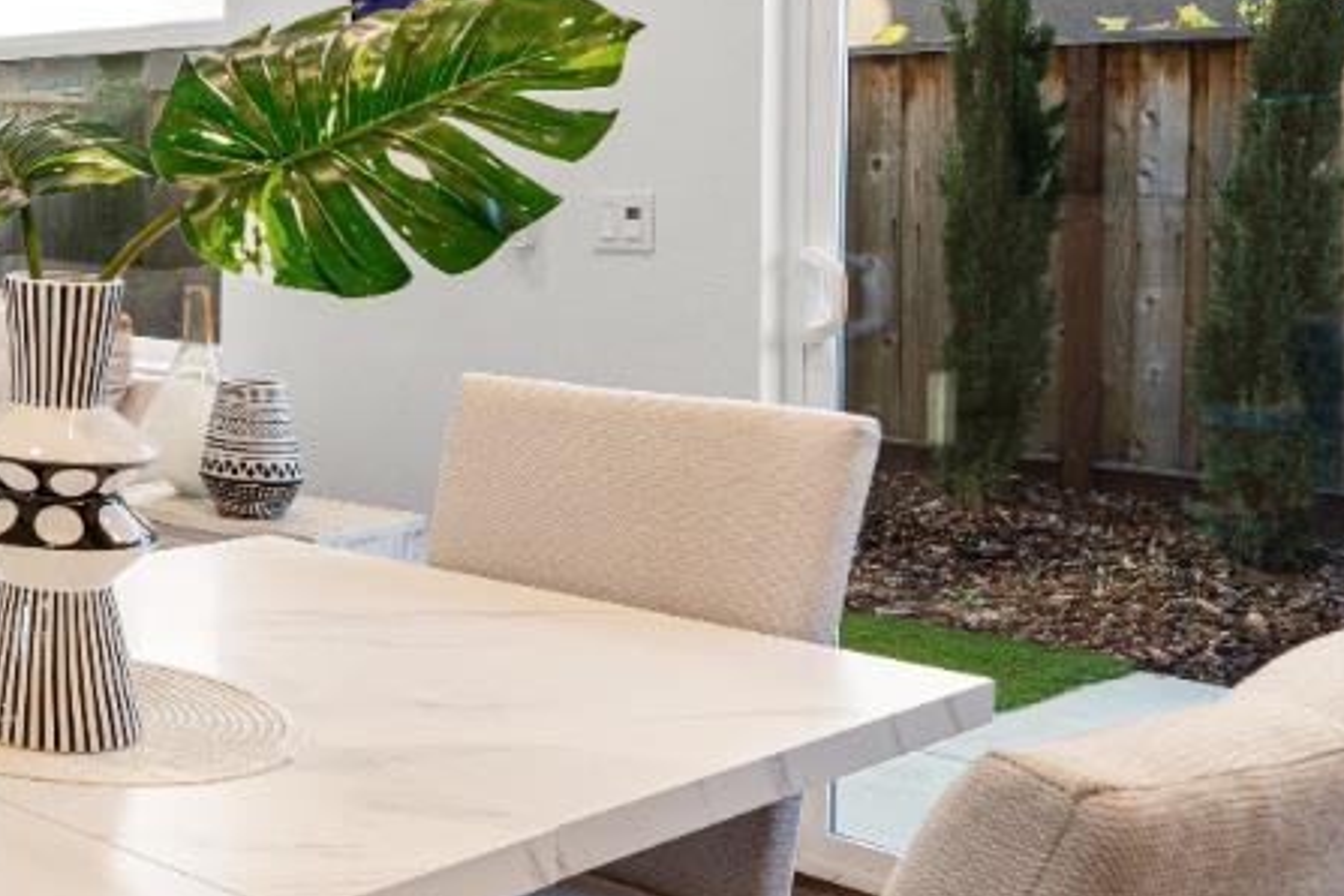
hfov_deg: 31.9
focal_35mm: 47
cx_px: -409
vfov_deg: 28.0
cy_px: 162
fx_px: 1755
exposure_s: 1/4
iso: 100
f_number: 10
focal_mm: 14
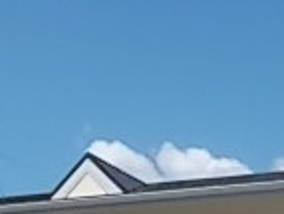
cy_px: 289
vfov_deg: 12.4
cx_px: 224
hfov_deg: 16.8
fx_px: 954
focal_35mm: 116
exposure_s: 1/160
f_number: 8
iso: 80
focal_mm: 4.6
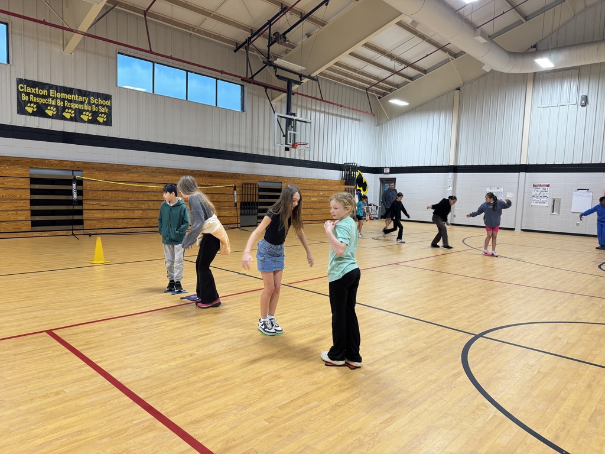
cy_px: 227
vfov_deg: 56.8
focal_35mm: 24
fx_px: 419
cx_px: 302
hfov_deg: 71.6
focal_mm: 6.76
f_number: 1.78
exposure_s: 1/60
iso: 160
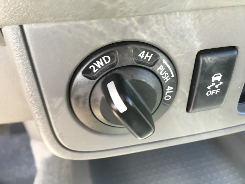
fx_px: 205
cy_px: 92
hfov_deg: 61.7
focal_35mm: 29
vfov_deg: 48.2
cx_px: 122
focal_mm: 4.15
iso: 64
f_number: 2.2
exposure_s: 1/30
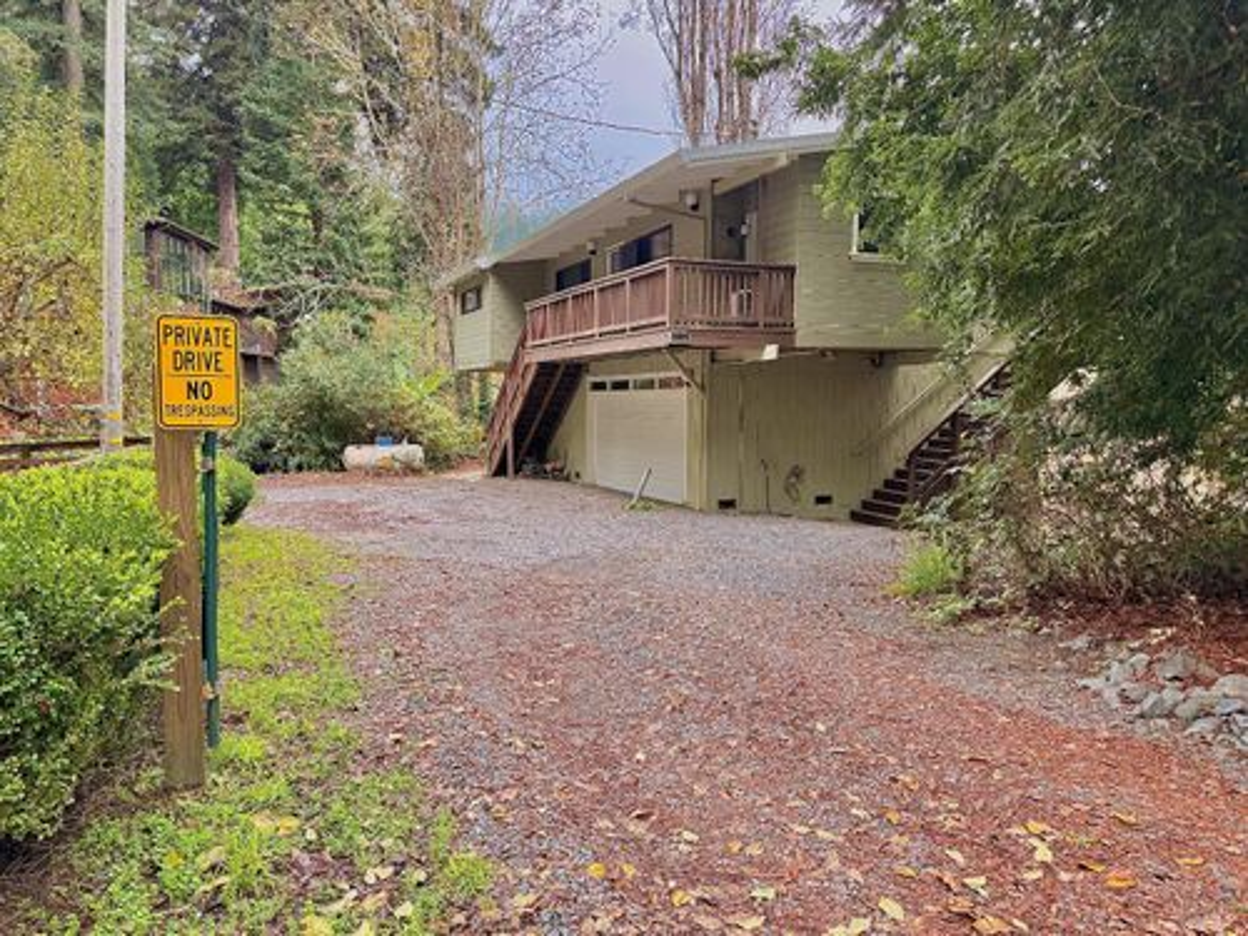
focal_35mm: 24
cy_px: 468
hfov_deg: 71.6
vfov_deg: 56.8
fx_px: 865
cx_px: 624
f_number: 1.78
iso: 160
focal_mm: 6.76
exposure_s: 1/226
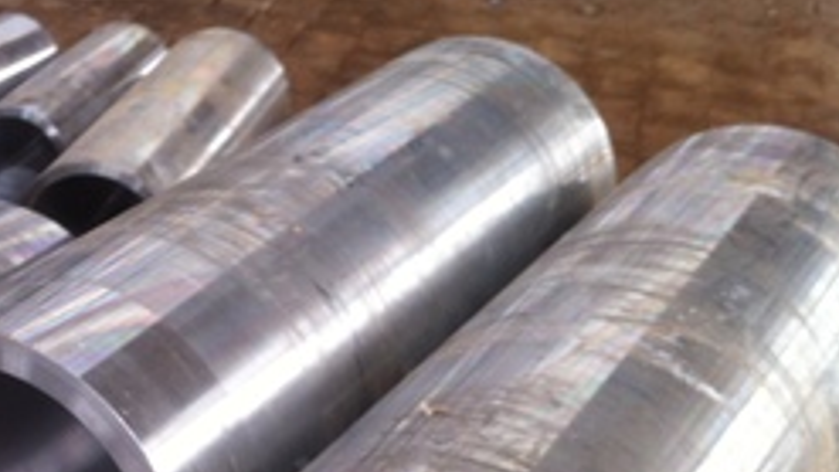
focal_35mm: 77
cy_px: 450
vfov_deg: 15.5
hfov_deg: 26.2
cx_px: 14
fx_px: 1713
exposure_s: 1/20
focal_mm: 3.85
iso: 80
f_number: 2.8
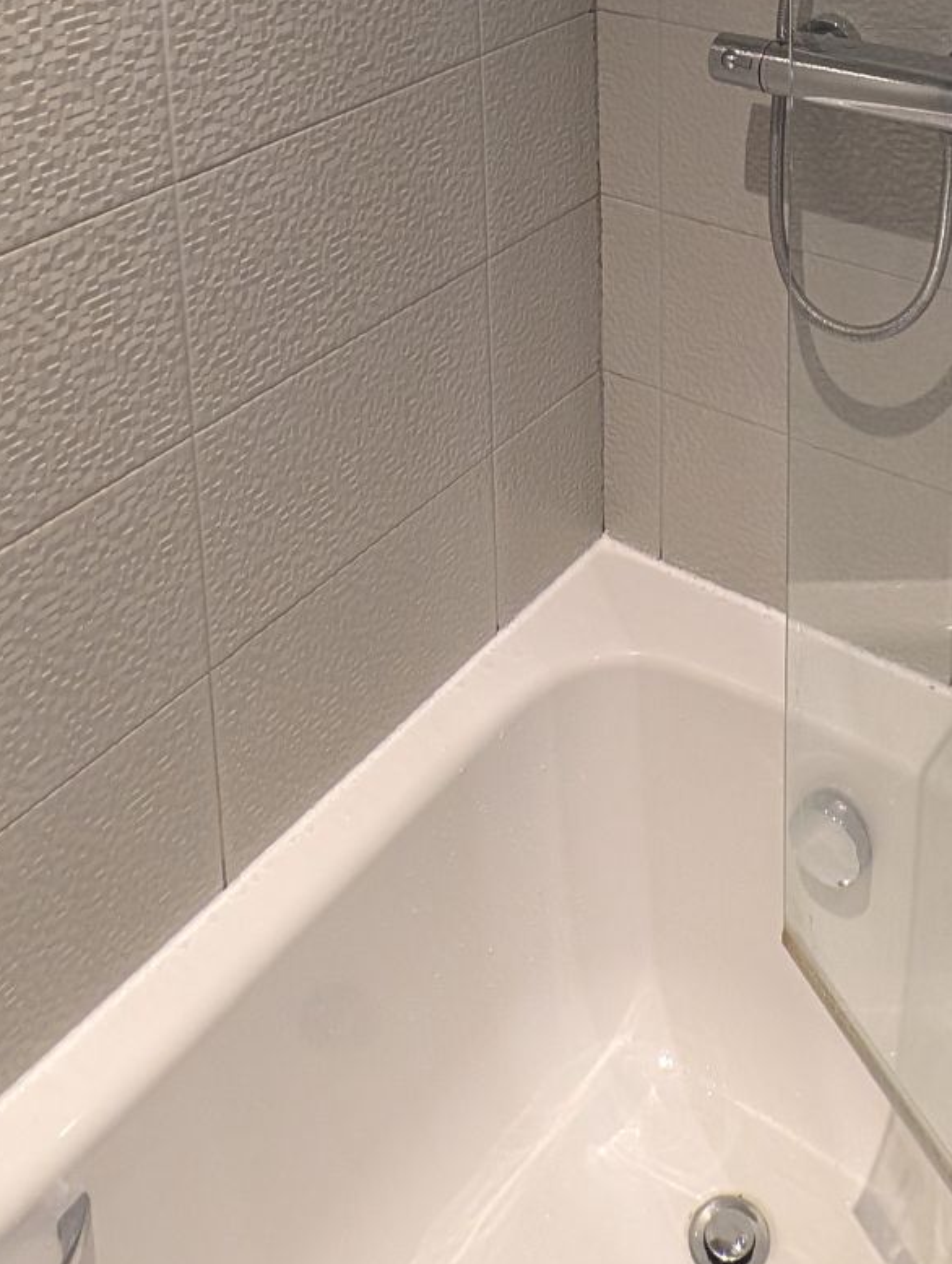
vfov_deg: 40.0
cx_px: 730
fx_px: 1353
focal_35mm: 37
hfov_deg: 37.7
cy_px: -148
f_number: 1.95
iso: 209
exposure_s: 1/23.8
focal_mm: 2.23
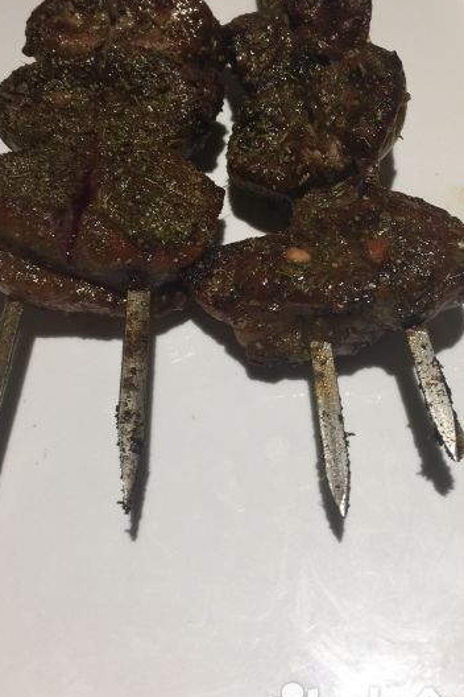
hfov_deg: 33.4
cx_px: 254
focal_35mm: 40
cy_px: 321
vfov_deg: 48.4
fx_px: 773
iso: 40
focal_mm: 4.15
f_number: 2.2
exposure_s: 1/17
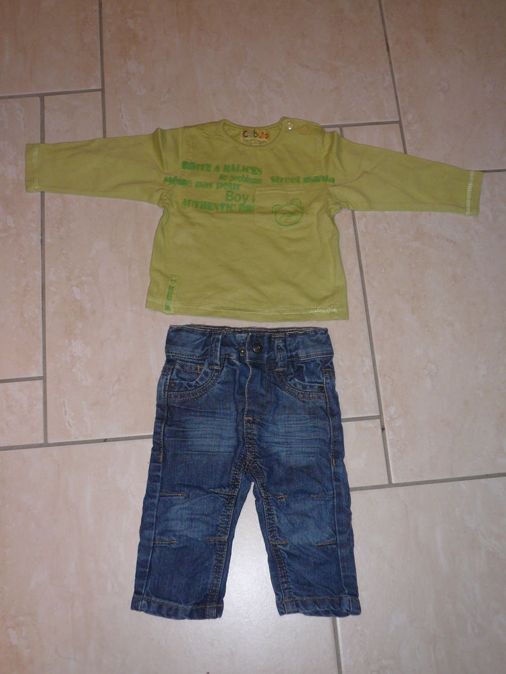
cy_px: 337
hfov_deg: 36.8
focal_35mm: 39
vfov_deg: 47.9
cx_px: 253
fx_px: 760
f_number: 3.2
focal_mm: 6.4
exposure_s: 1/30
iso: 100
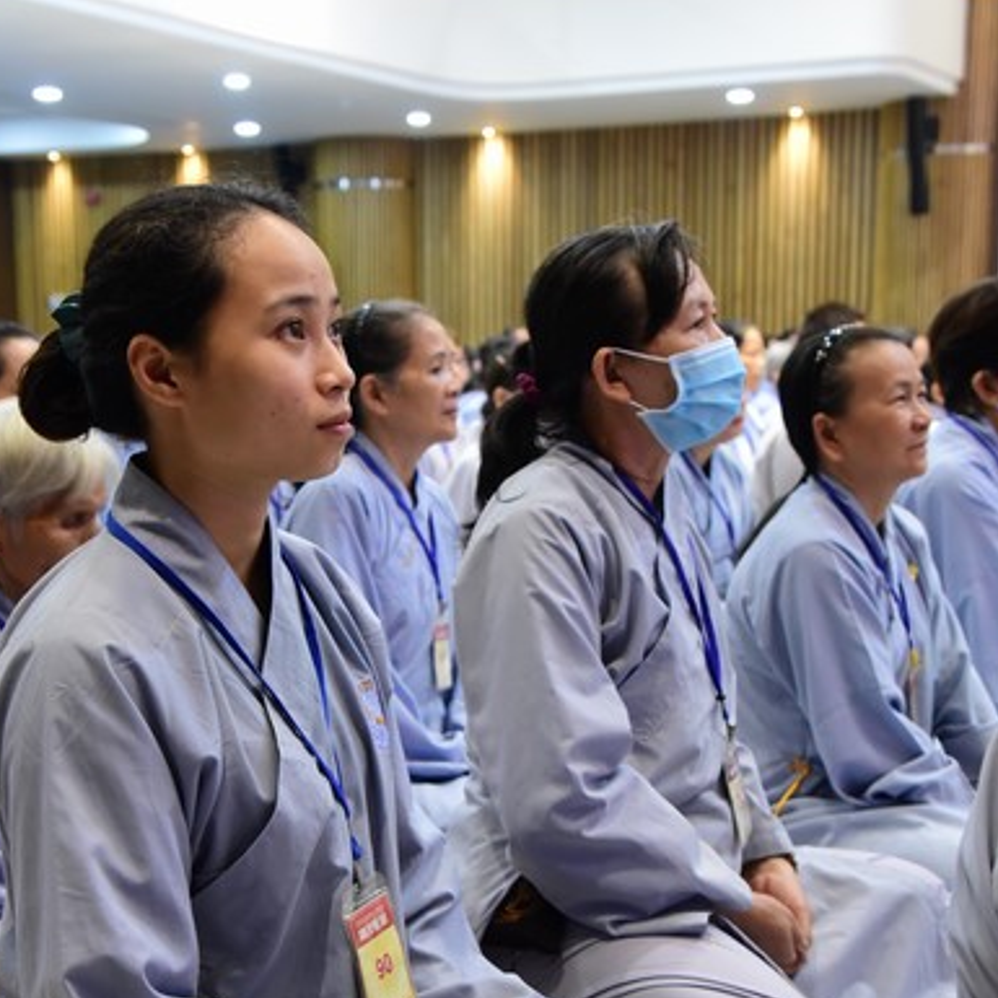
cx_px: 443
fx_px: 2153
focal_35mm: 66
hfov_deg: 26.1
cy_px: 612
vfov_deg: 26.0
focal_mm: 46
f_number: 5.6
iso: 3200
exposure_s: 1/40
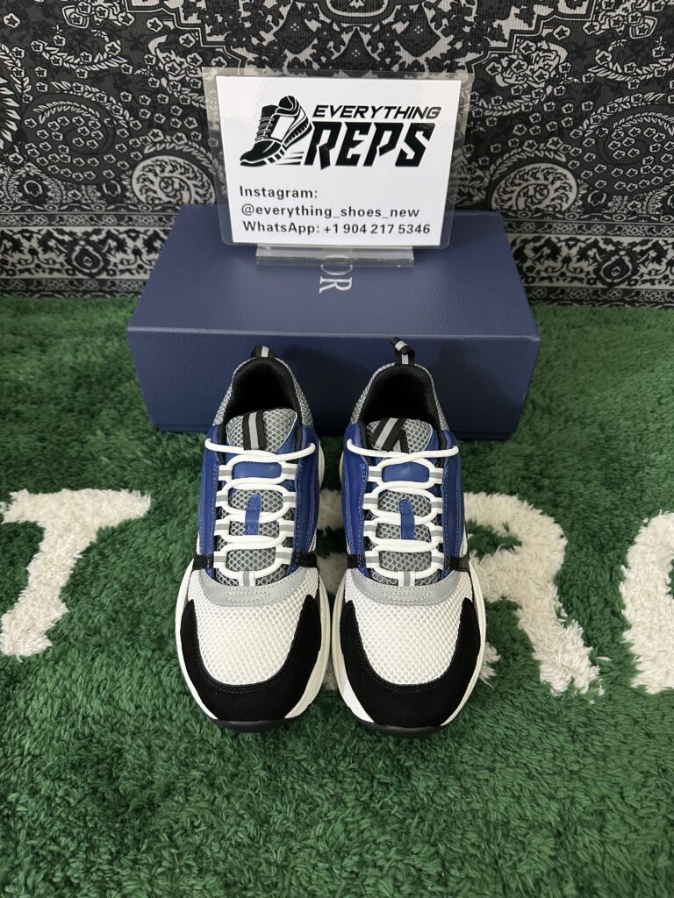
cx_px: 337
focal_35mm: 24
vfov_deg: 71.6
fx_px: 623
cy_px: 449
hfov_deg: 56.8
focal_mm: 6.86
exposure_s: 1/50
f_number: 1.78
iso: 250
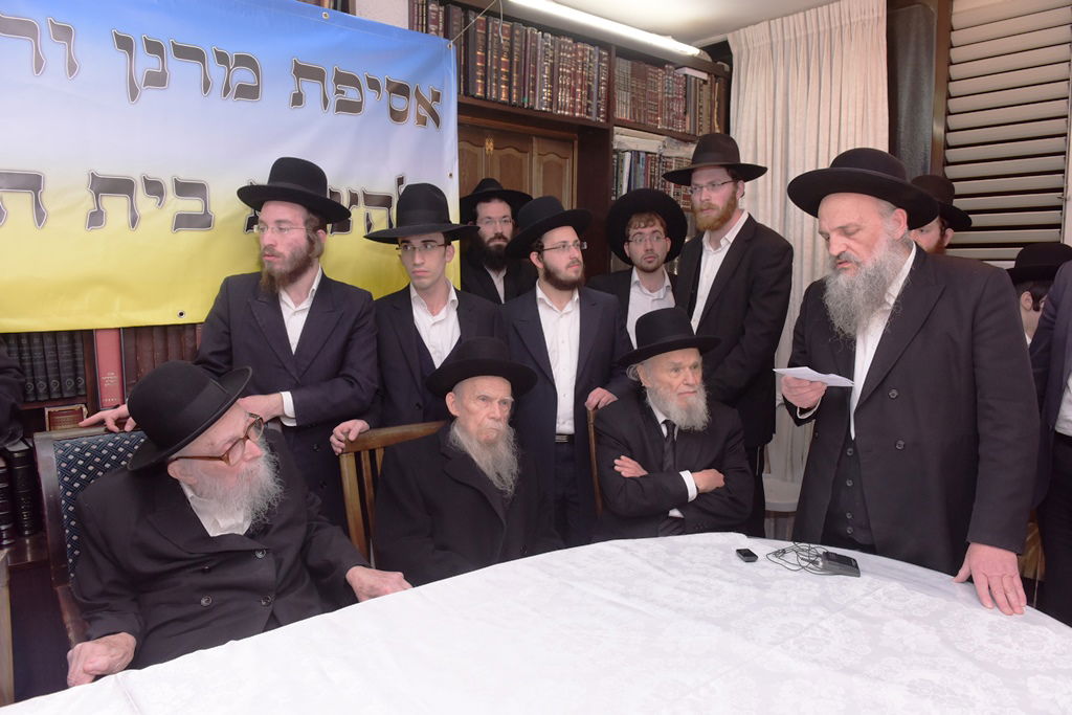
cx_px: 536
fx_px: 715
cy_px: 358
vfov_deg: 53.1
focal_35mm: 24
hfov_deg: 73.7
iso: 2000
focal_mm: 24
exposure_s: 1/125
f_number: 6.3
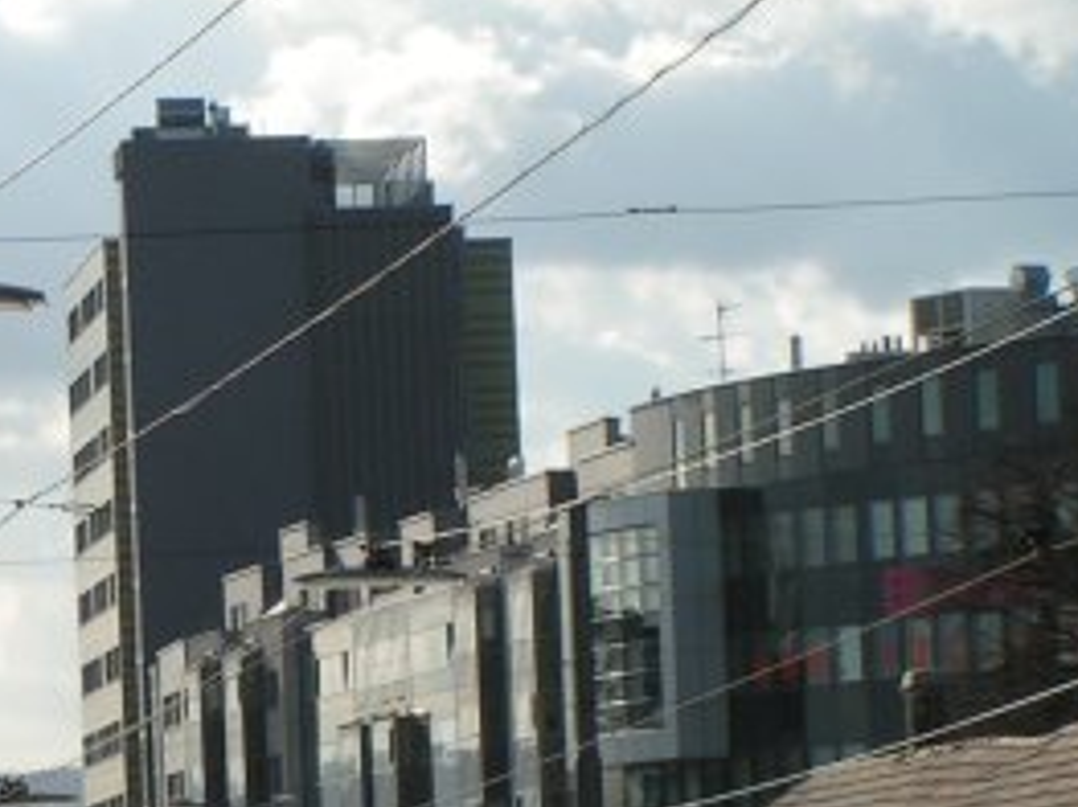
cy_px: 782
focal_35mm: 229
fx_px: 7128
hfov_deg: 8.6
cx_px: 184
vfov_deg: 6.5
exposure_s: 1/400
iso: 50
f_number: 7.1
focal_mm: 17.4
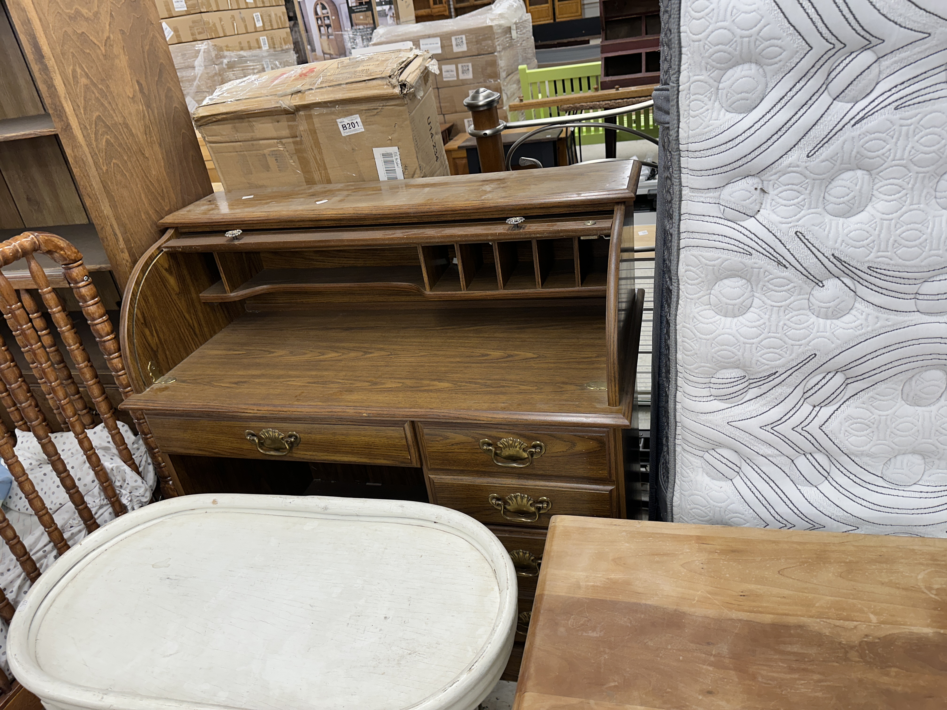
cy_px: 355
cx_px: 474
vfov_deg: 56.8
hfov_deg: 71.6
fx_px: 657
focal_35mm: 24
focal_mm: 6.86
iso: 100
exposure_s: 1/120
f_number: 1.78
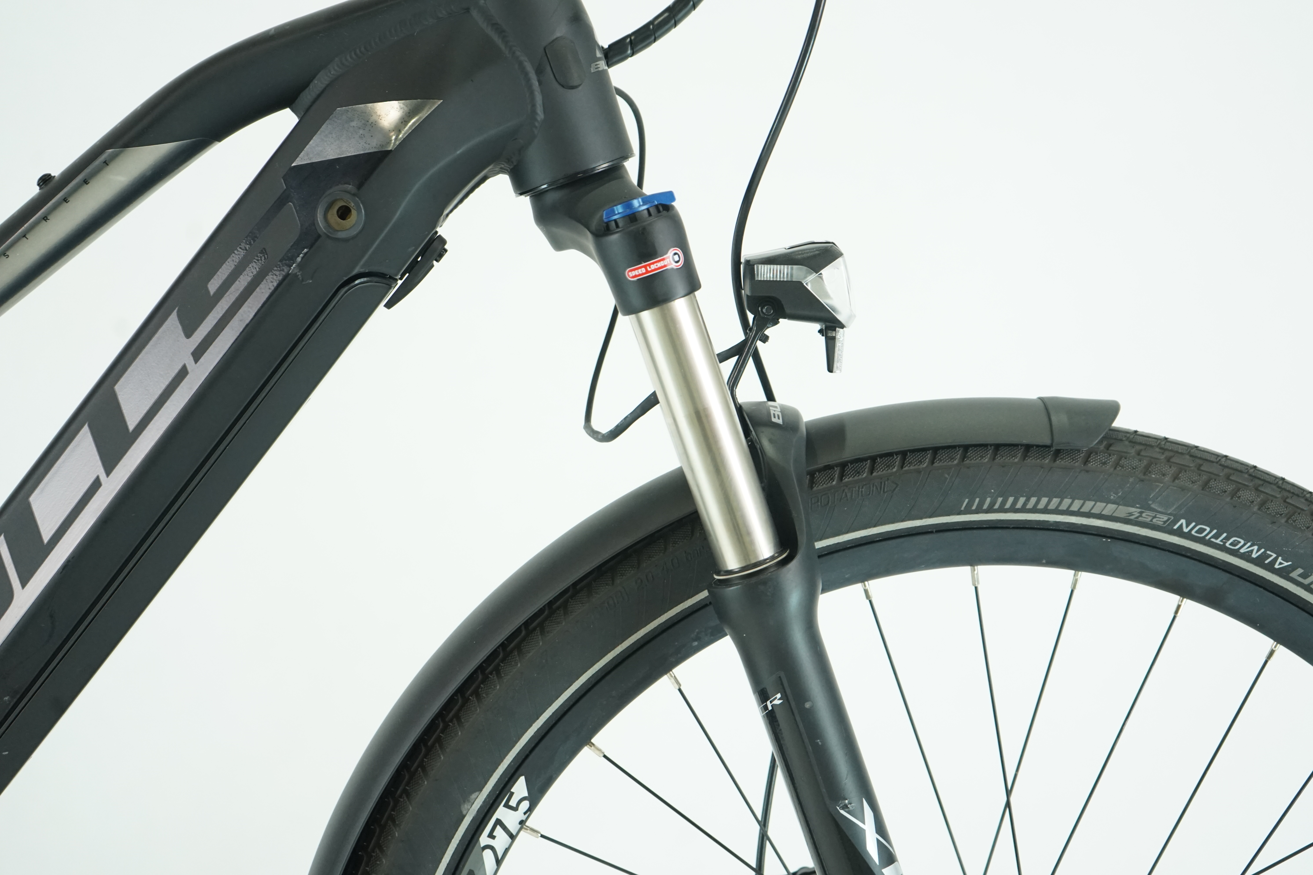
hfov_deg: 33.4
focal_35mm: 60
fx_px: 2188
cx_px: 656
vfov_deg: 22.6
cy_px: 438
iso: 2000
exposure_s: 1/200
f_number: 5
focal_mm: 60
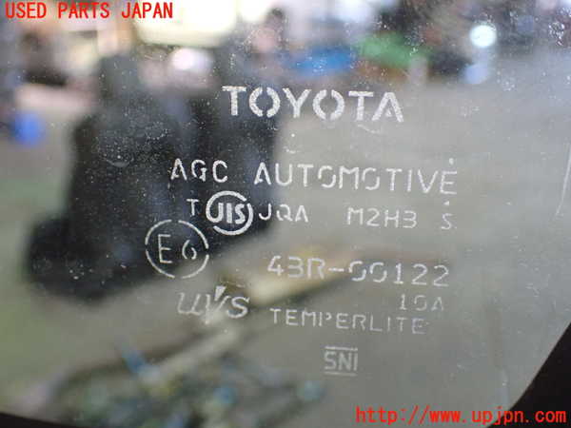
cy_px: 214
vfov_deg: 32.9
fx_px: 726
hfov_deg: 42.9
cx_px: 286
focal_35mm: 44
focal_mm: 7.84
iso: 800
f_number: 2.9
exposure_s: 1/60
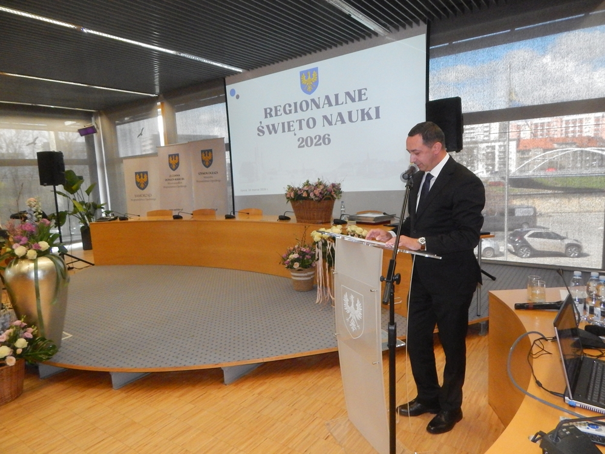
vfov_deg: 58.9
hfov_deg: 73.9
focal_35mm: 23
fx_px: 402
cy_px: 227
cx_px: 302
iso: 800
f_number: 3
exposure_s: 1/250
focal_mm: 4
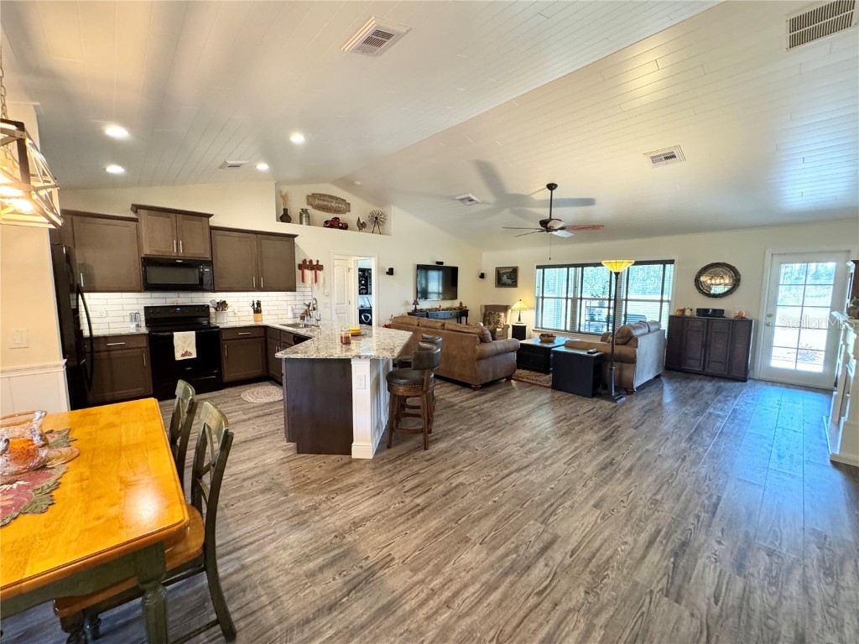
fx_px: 347
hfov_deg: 102.1
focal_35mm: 14
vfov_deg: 85.7
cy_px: 322
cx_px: 430
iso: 400
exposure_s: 1/60
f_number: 2.2
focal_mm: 2.22
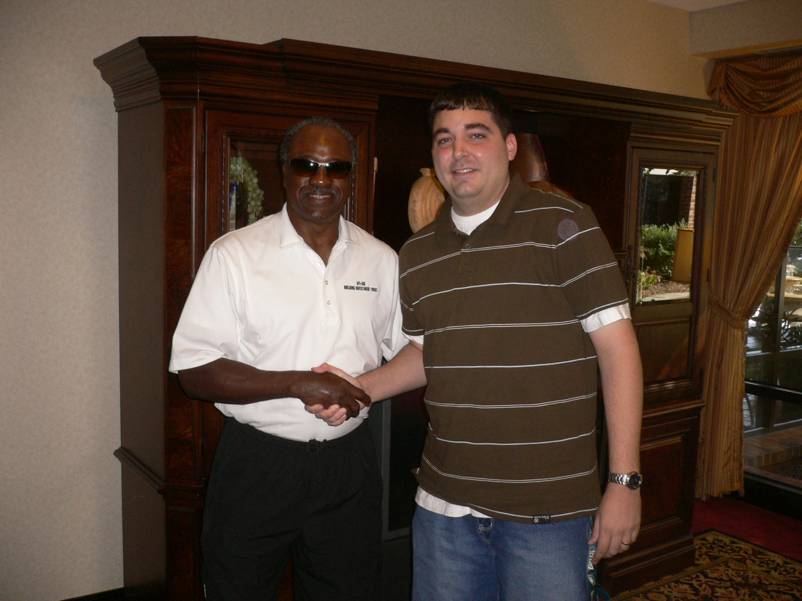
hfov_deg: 52.6
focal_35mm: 35
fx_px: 811
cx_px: 401
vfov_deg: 40.7
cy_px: 300
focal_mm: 5.8
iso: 150
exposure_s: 1/60
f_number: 2.8
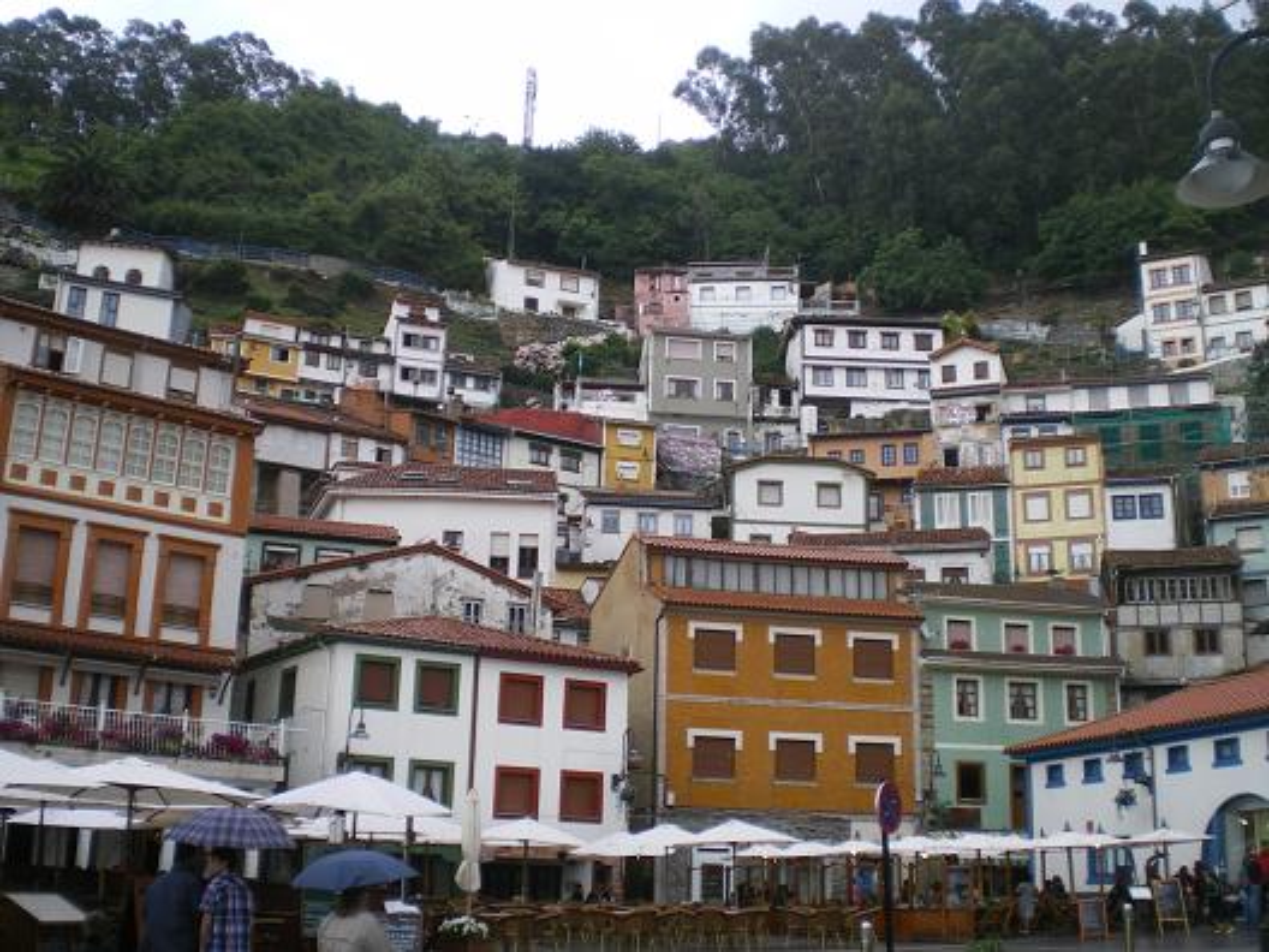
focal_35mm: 38
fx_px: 1393
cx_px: 634
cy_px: 476
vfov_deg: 37.7
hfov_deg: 49.0
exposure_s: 1/60
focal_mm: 6.3
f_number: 3.1
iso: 64
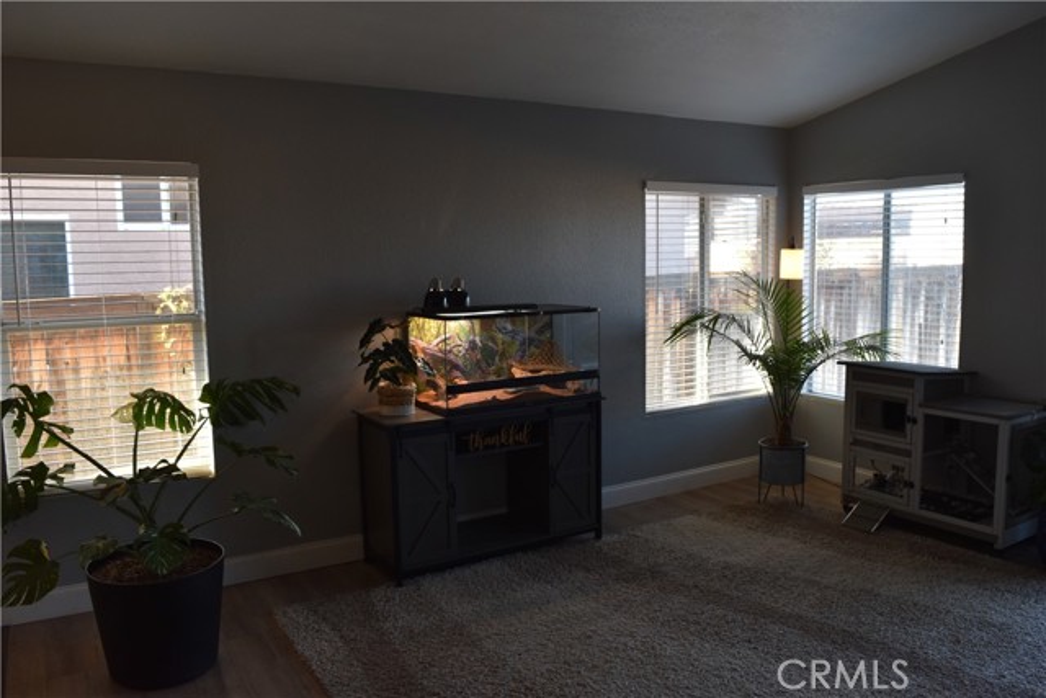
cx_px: 523
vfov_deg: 48.0
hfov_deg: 67.4
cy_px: 349
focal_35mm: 27
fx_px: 785
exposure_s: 1/100
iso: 400
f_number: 5
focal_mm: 18
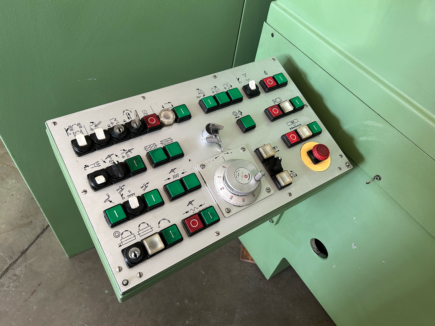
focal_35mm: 26
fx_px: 327
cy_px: 163
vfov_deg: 53.1
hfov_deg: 67.3
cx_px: 218
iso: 125
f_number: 1.5
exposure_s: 1/64
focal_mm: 5.7
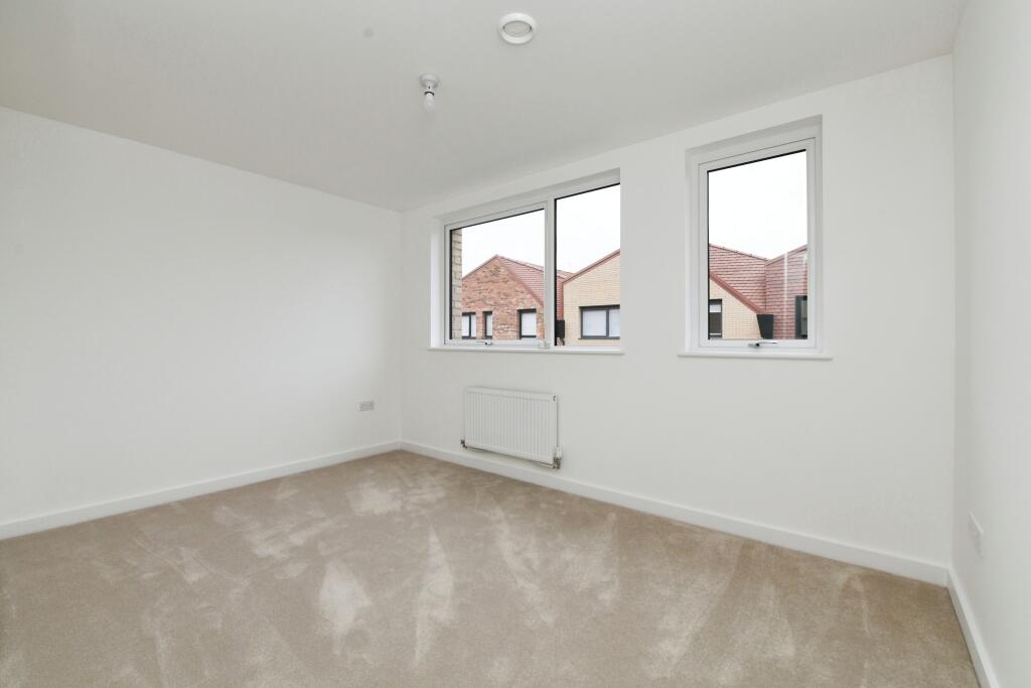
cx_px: 516
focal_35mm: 15
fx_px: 430
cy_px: 344
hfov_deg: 100.4
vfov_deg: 77.3
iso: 800
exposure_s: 1/60
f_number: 8
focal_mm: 15
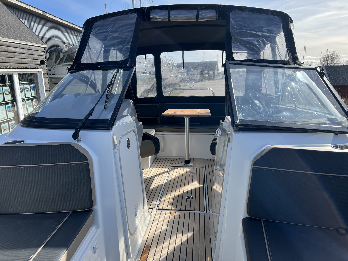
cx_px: 174
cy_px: 130
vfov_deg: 53.1
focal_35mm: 26
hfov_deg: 67.3
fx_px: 261
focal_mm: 5.7
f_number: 1.5
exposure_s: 1/2841
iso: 50
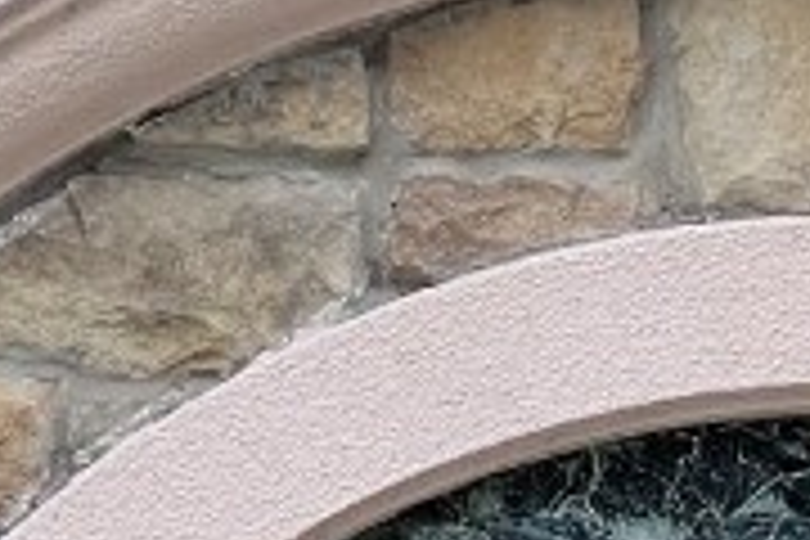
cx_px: 945
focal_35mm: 456
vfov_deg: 3.0
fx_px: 10259
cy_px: 1426
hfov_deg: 4.5
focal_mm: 9
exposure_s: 1/99
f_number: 2.8
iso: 32
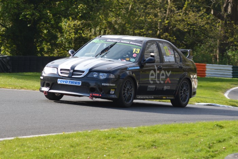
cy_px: 80
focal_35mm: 188
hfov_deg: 11.0
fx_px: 1240
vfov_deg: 7.3
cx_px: 119
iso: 400
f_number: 6.3
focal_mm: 125
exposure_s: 1/640
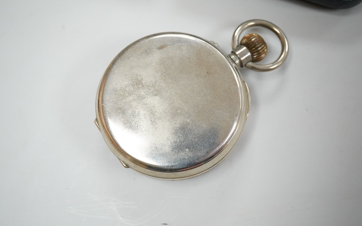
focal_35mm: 46
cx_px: 181
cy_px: 109
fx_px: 454
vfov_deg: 28.0
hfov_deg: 43.5
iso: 3200
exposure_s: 1/400
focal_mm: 30
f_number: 6.3
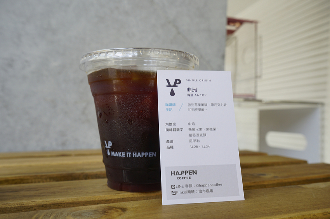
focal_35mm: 29
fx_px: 266
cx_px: 165
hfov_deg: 63.7
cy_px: 110
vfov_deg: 44.9
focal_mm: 29
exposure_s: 1/30
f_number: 8
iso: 100
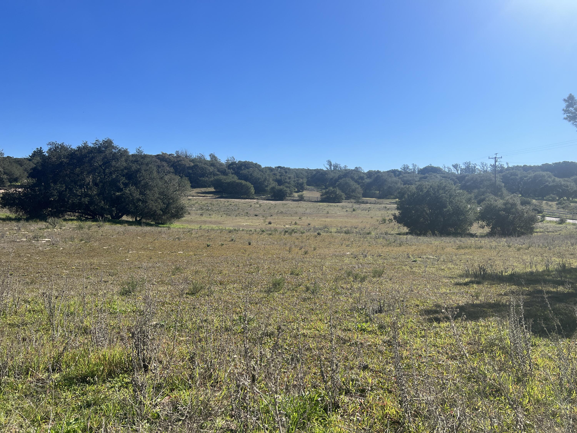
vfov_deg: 53.1
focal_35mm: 26
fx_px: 433
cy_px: 216
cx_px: 288
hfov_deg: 67.3
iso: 50
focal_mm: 5.7
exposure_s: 1/4630
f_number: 1.5
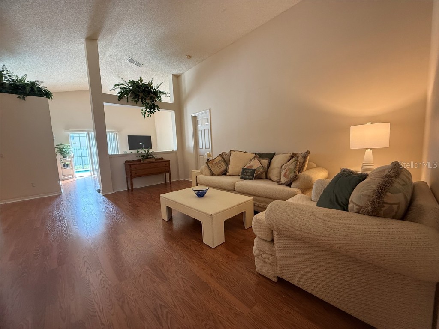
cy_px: 164
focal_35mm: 14
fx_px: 178
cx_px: 220
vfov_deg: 85.7
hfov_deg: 102.1
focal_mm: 2.22
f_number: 2.2
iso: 320
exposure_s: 1/60
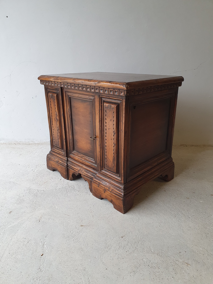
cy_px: 142
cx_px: 106
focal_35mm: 26
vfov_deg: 67.3
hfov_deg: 53.1
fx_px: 213
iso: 320
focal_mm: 4.32
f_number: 2.4
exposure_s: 1/100
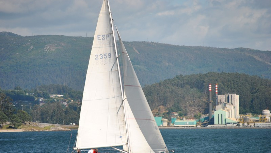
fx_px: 1818
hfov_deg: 8.5
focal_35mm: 253
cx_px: 136
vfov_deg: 4.8
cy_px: 86
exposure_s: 1/640
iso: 100
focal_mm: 160
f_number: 5.3
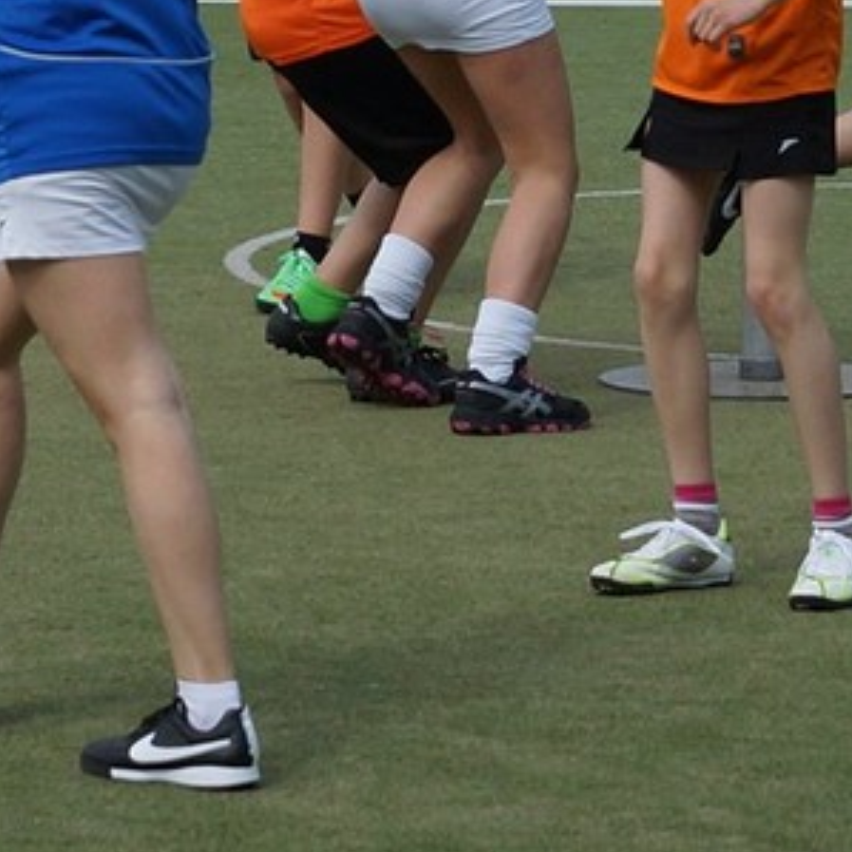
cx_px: 417
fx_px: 3648
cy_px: -425
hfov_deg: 13.3
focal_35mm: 131
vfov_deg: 12.6
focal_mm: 30
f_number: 5.6
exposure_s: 1/640
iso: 100
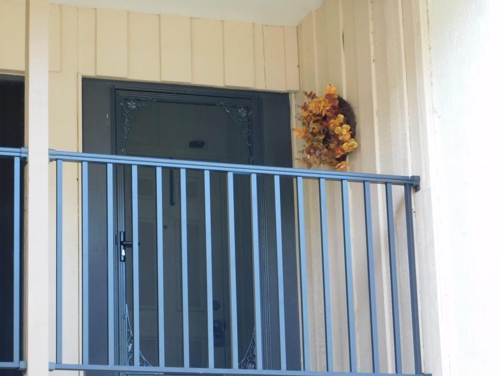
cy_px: 168
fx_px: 1694
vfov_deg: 12.7
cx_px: 264
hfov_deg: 16.8
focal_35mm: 117
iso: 125
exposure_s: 1/30
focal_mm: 17.6
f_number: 4.6
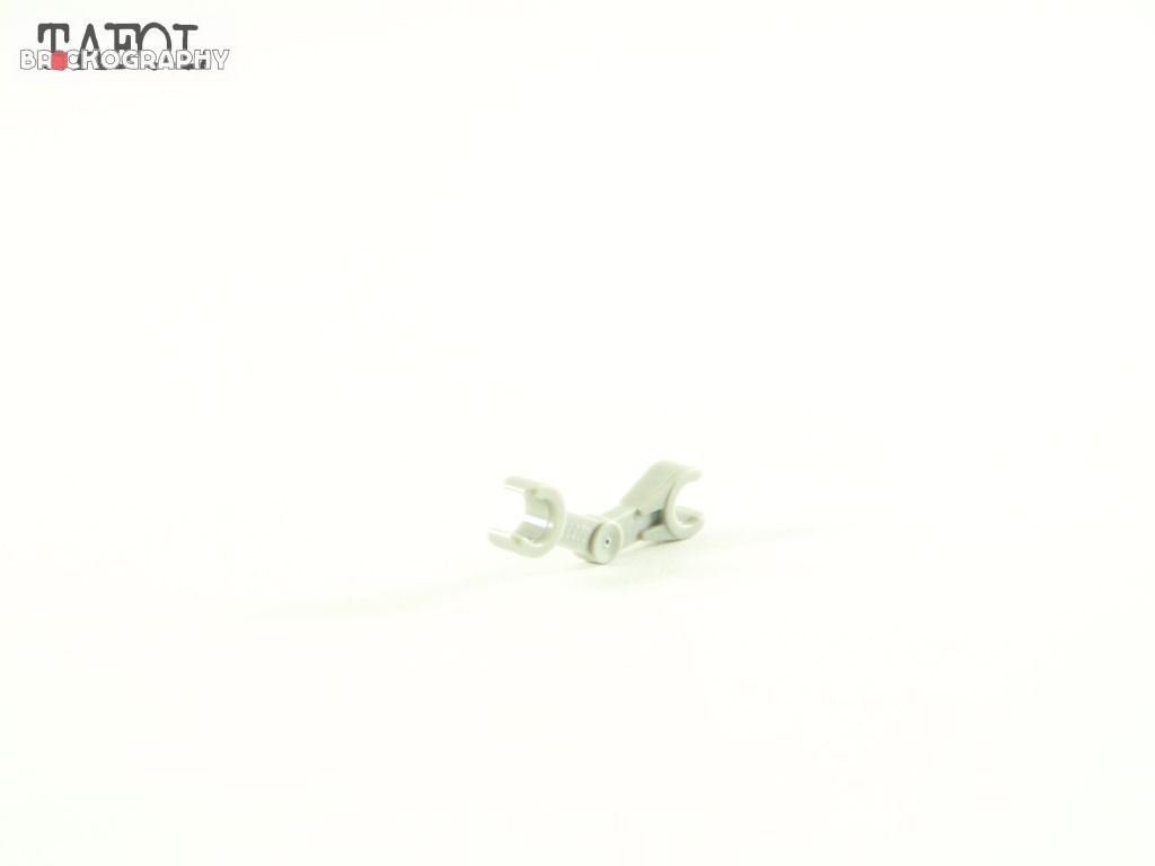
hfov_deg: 16.8
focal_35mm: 117
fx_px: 3904
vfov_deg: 12.7
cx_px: 578
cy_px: 433
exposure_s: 1/60
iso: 400
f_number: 3.6
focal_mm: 19.4
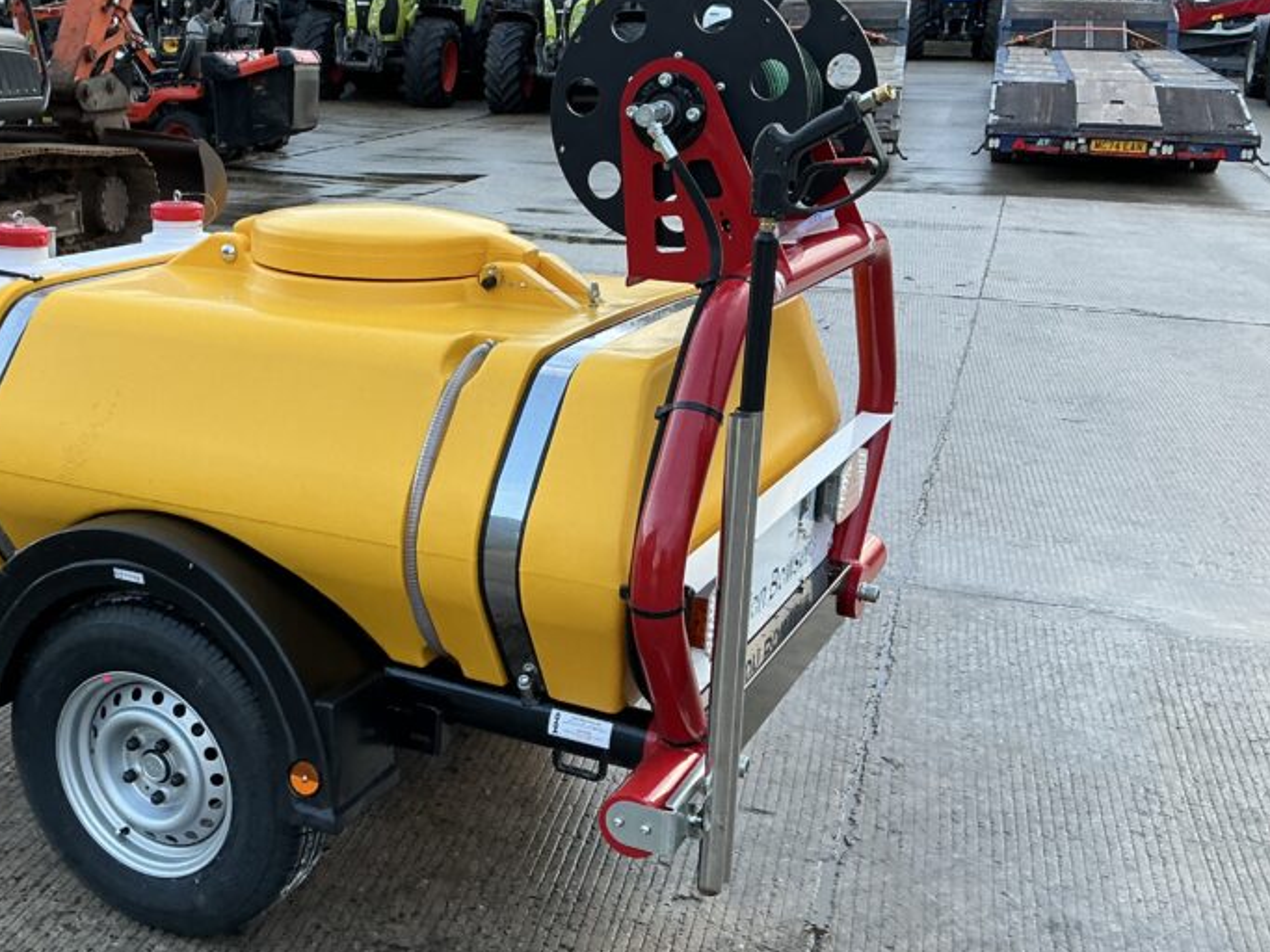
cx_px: 417
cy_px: 489
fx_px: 1541
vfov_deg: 34.3
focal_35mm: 42
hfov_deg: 44.1
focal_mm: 3
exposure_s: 1/122
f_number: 1.8
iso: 32
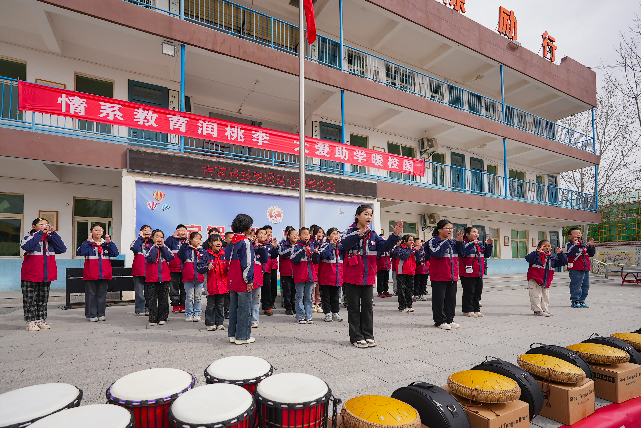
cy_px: 214
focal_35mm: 16
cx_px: 320
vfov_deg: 73.8
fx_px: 285
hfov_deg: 96.7
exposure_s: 1/640
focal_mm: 16
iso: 160
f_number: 4
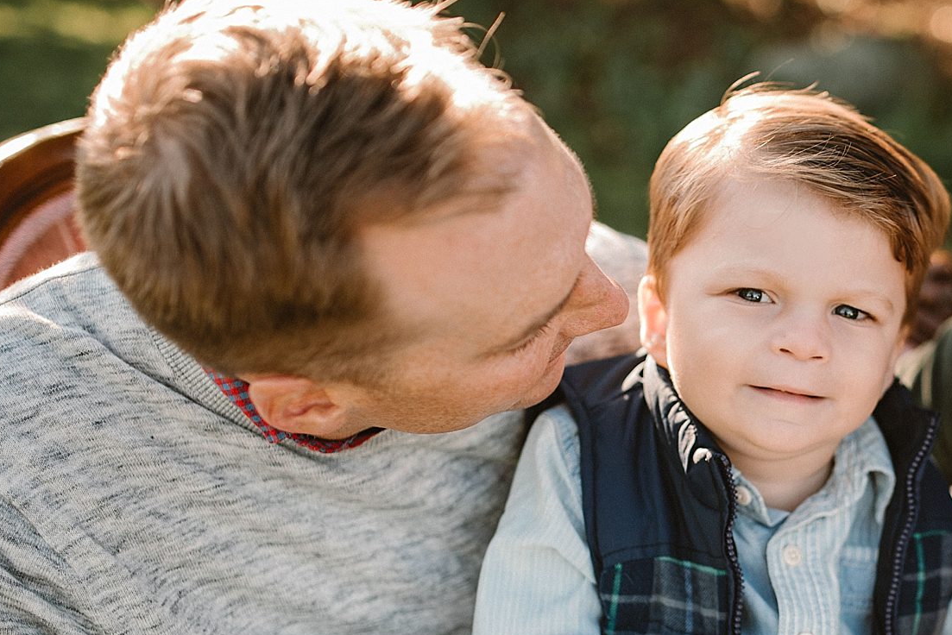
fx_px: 1719
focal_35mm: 65
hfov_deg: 30.0
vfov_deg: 20.8
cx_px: 809
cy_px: 449
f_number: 1.8
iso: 160
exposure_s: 1/800
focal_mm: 35
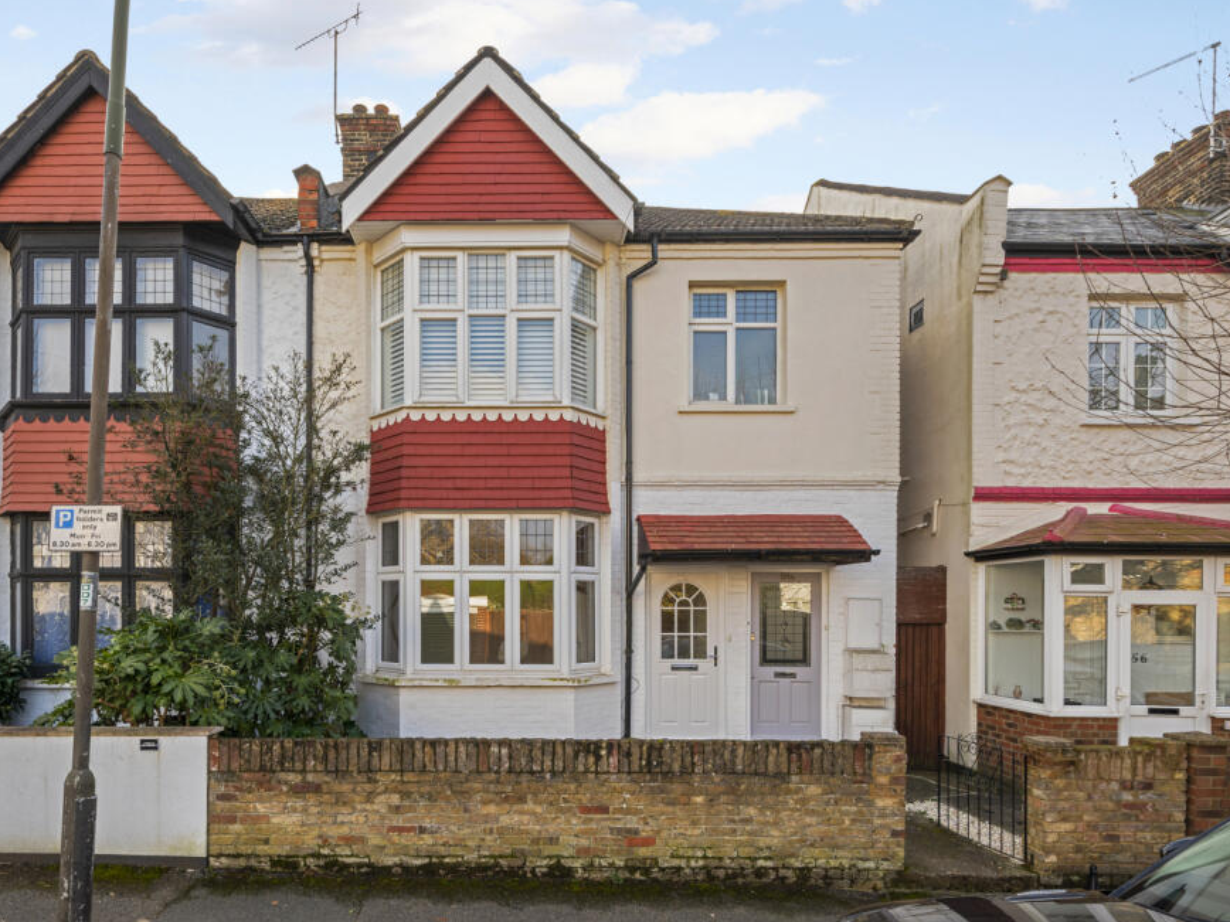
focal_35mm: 17
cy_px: 443
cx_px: 609
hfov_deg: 91.0
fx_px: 604
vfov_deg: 74.7
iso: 200
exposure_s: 1/100
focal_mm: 15
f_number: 8
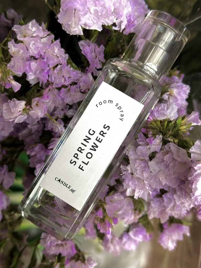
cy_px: 134
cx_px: 100
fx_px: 372
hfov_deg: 30.3
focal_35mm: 48
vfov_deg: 39.7
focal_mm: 6.86
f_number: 1.78
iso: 125
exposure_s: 1/50
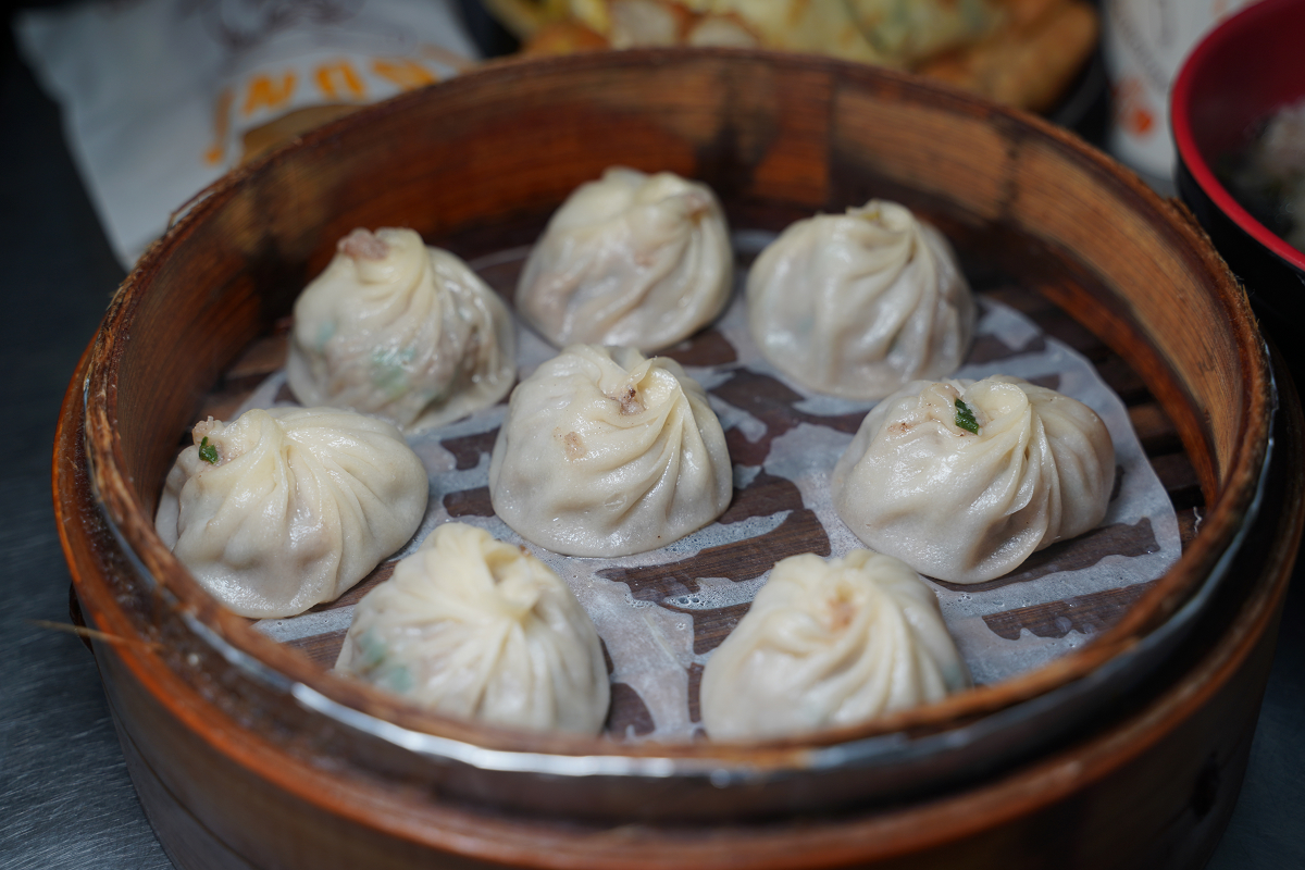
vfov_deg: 25.5
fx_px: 1921
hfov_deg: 37.5
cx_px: 652
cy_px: 435
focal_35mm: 53
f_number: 4
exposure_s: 1/60
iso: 160
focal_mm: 53
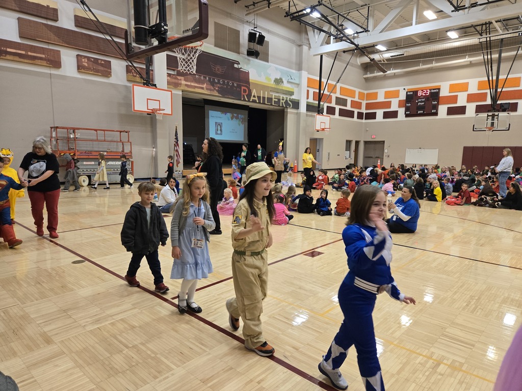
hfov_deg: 73.9
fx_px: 347
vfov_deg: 58.9
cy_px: 196
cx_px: 261
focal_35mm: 23
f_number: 1.8
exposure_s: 1/120
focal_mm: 5.4
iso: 250
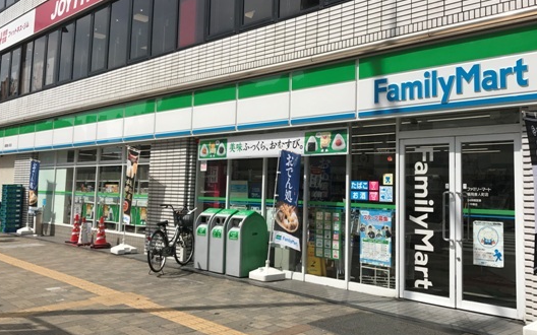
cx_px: 294
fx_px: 527
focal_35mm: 36
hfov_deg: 53.9
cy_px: 146
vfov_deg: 35.3
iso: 20
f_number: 1.8
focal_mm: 3.99
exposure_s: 1/4367
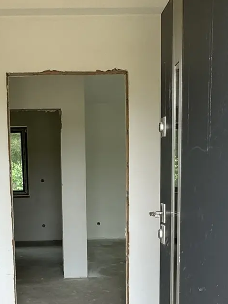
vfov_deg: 41.1
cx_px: 63
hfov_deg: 31.7
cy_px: 221
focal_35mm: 45
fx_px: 395
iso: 50
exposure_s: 1/99
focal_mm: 2.22
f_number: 2.2
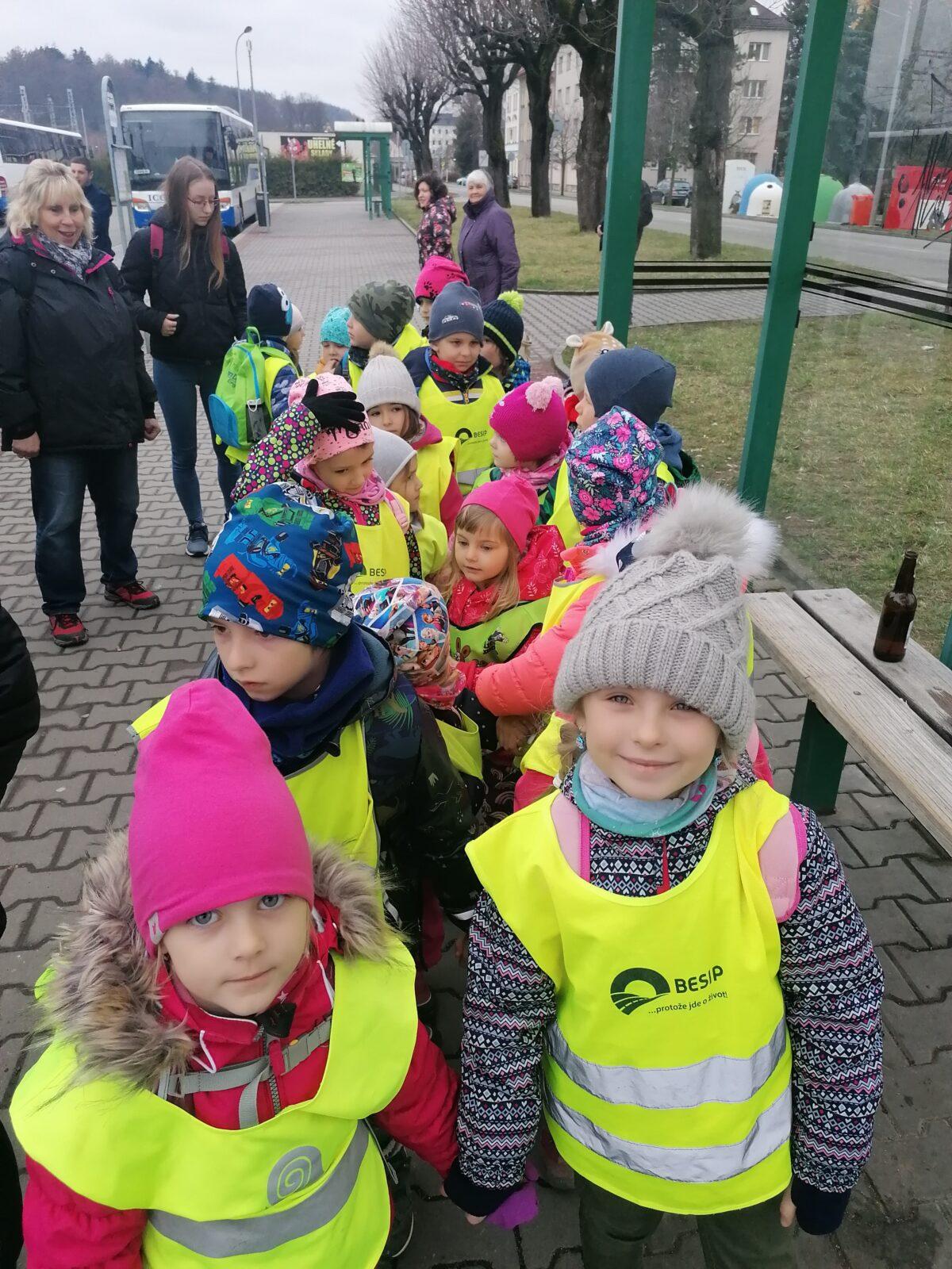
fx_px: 990
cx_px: 476
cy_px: 634
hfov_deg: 51.4
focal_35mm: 27
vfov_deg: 65.3
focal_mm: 4.75
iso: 160
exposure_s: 1/481
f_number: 1.8
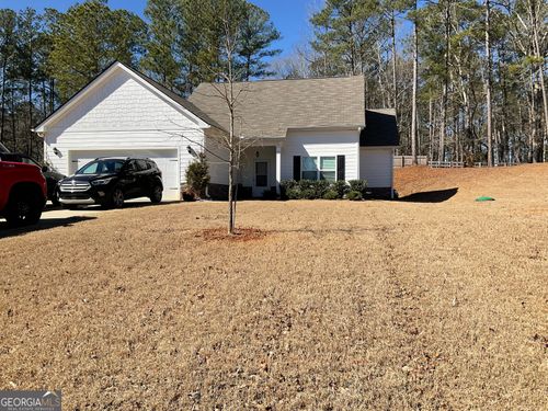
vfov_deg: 48.2
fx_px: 459
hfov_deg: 61.7
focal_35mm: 29
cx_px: 274
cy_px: 206
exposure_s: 1/1848
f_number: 1.8
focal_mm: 3
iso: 16
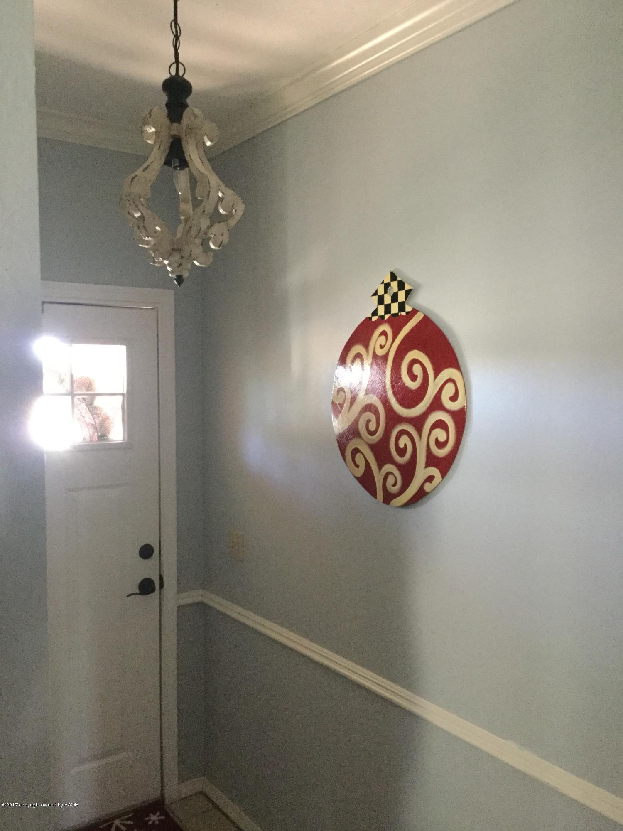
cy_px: 416
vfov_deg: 58.4
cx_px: 312
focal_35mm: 31
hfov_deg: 45.4
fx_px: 744
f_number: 2.4
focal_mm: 3.3
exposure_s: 1/15
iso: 500
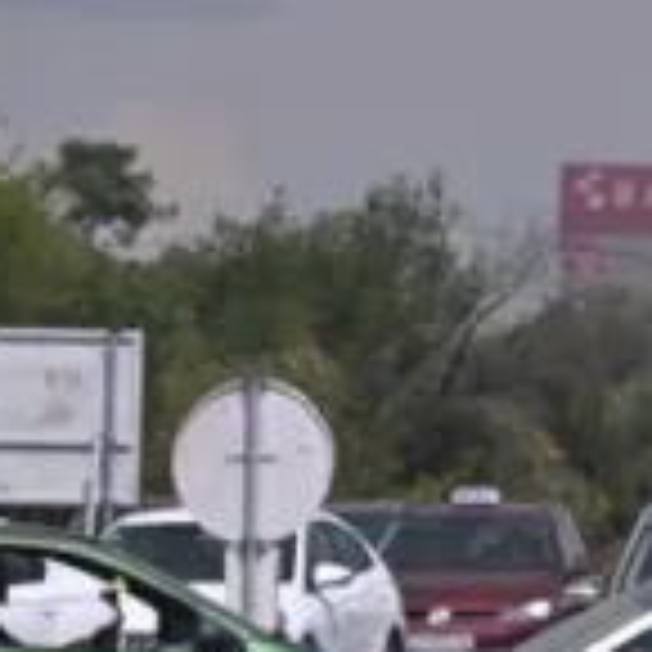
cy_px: 238
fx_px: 13276
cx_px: 1466
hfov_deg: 2.8
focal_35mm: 623
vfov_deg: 2.8
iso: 100
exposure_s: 1/1600
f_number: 6.3
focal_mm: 140
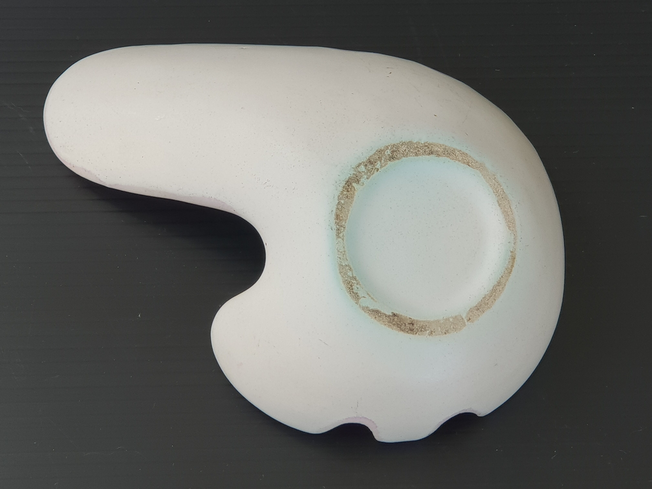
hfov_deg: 36.8
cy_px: 244
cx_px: 326
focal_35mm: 52
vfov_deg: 28.0
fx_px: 979
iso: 32
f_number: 2.4
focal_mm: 6
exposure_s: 1/60
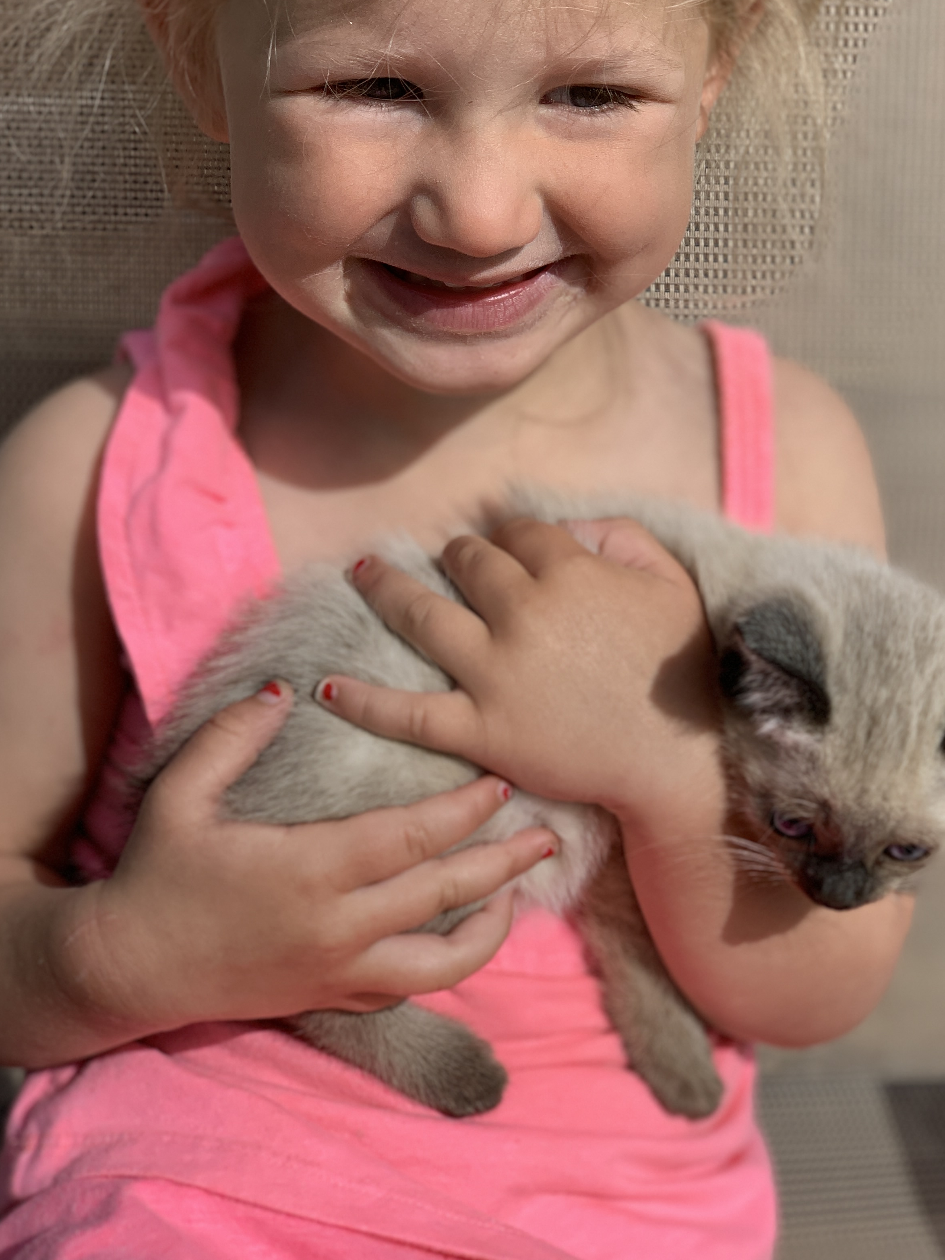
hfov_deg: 21.9
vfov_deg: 28.9
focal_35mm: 67
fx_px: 2439
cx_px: 581
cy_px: 499
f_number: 2.4
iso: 16
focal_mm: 6
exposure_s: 1/940
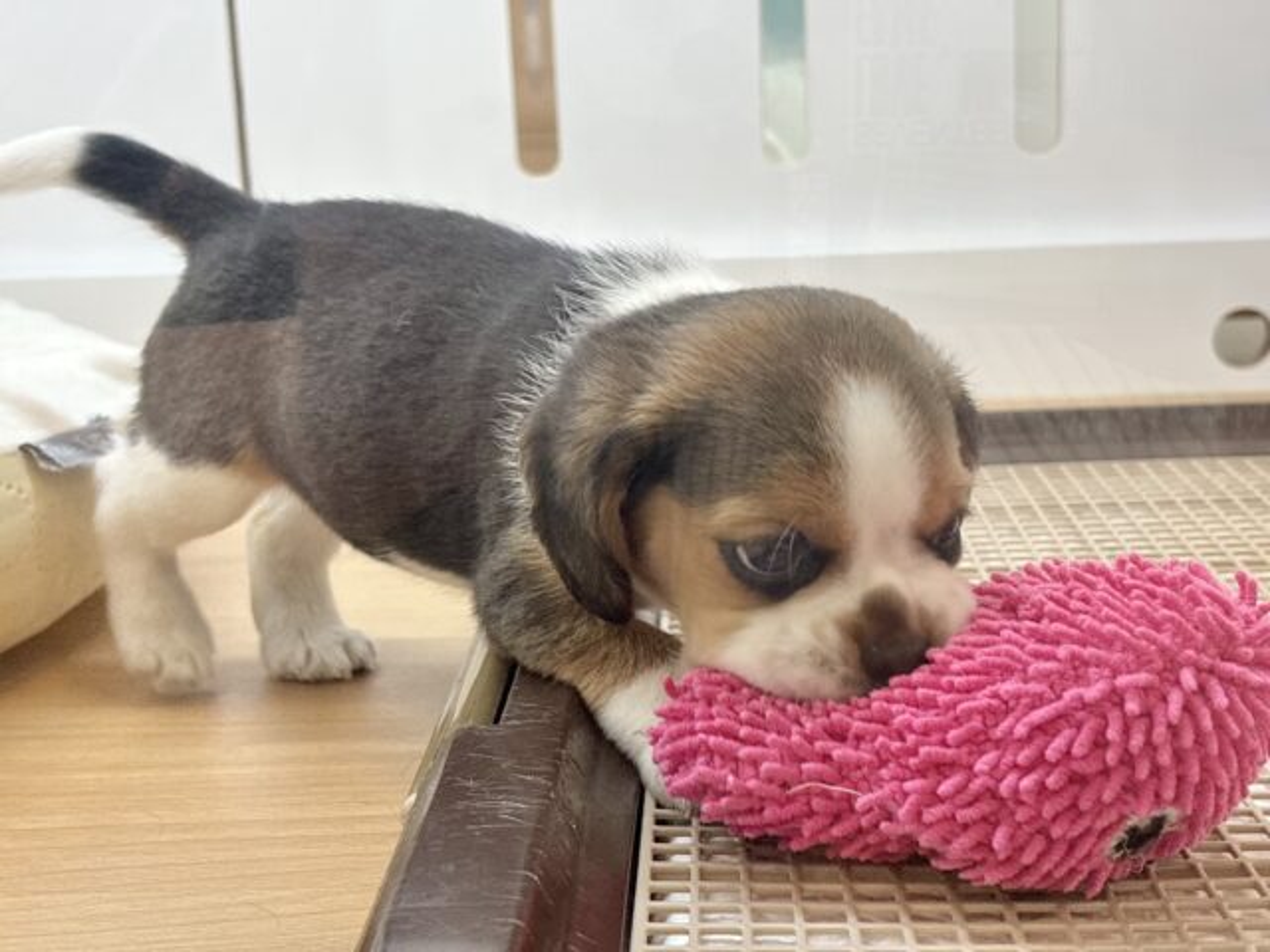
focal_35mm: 52
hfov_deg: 36.8
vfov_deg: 28.0
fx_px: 1908
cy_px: 476
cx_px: 635
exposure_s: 1/100
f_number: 1.6
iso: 64
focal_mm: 5.96
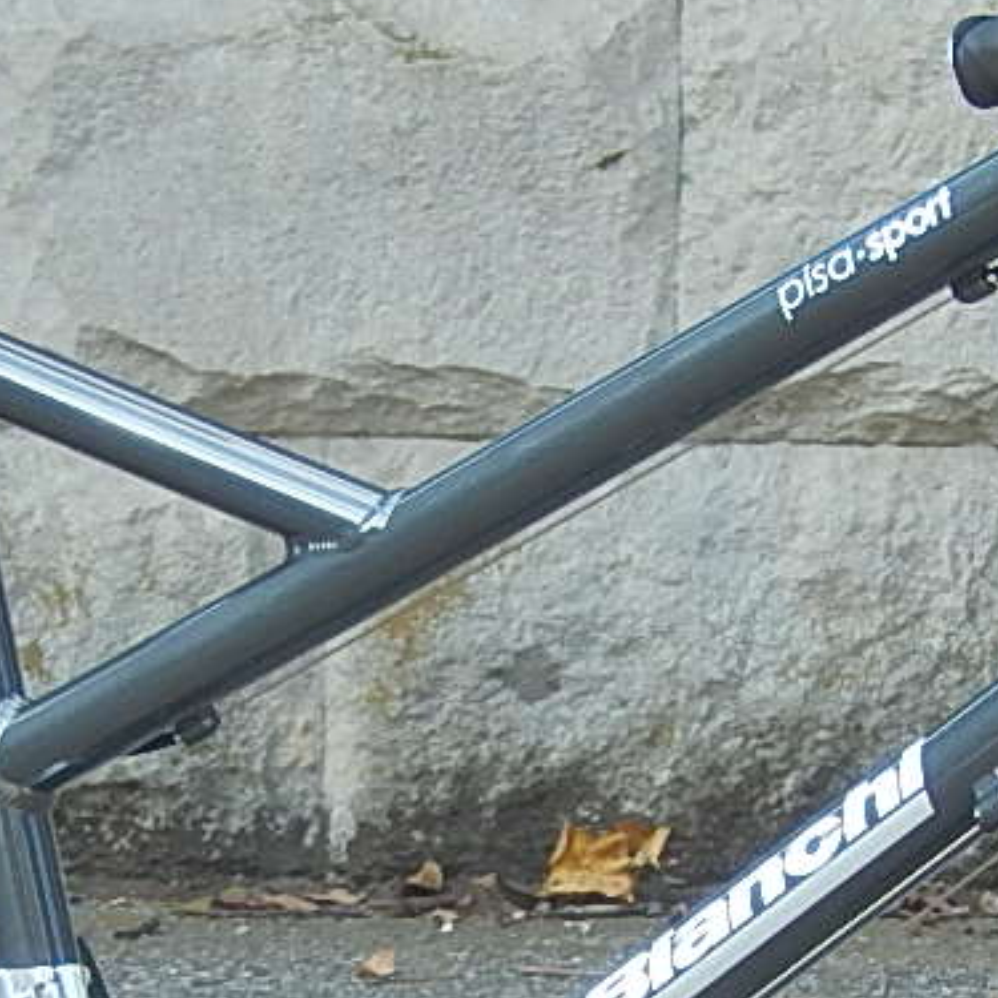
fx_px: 16505
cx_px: 436
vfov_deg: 3.5
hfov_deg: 3.5
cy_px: 873
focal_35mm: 506
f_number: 5.6
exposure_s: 1/60
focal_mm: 24.1
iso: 125
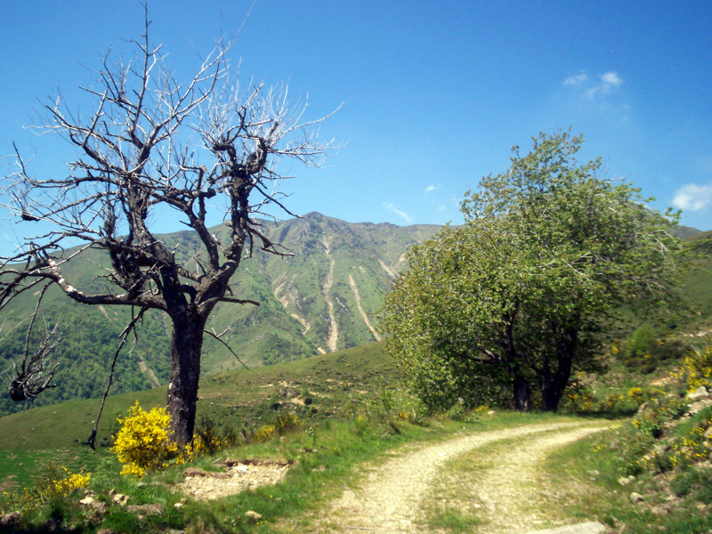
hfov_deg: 51.4
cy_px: 267
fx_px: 740
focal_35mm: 36
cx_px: 356
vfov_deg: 39.7
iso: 100
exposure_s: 1/482
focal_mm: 5.9
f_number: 4.5
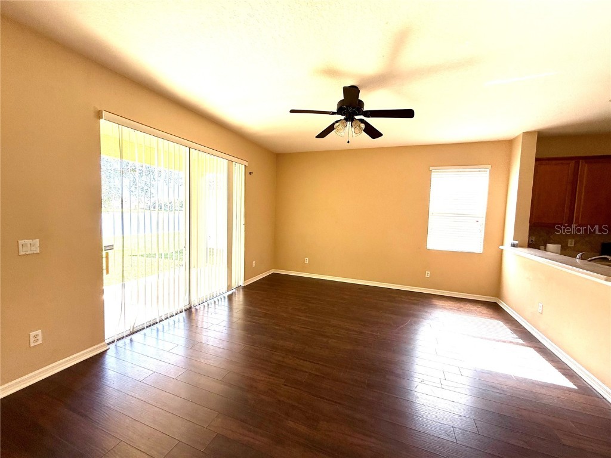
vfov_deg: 85.7
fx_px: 247
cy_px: 229
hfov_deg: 102.1
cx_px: 306
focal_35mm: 14
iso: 64
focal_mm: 2.22
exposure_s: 1/131
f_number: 2.2
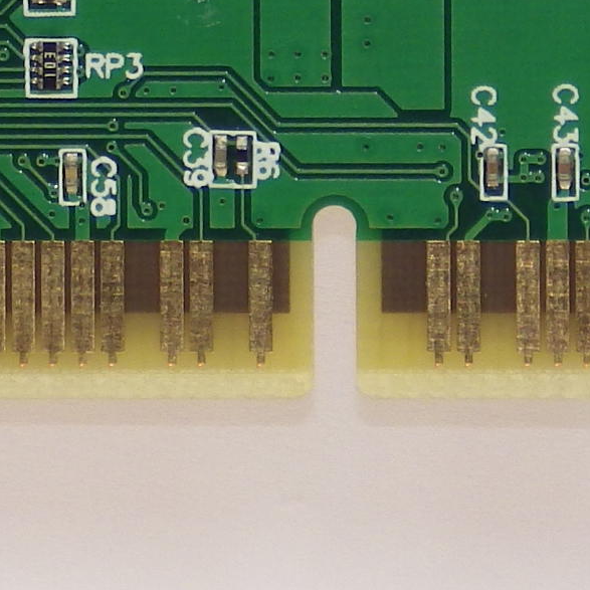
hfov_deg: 1.6
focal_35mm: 1125
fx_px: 21694
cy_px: -414
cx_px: 337
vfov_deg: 1.6
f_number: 5.6
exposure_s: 1/200
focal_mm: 43.5
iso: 100
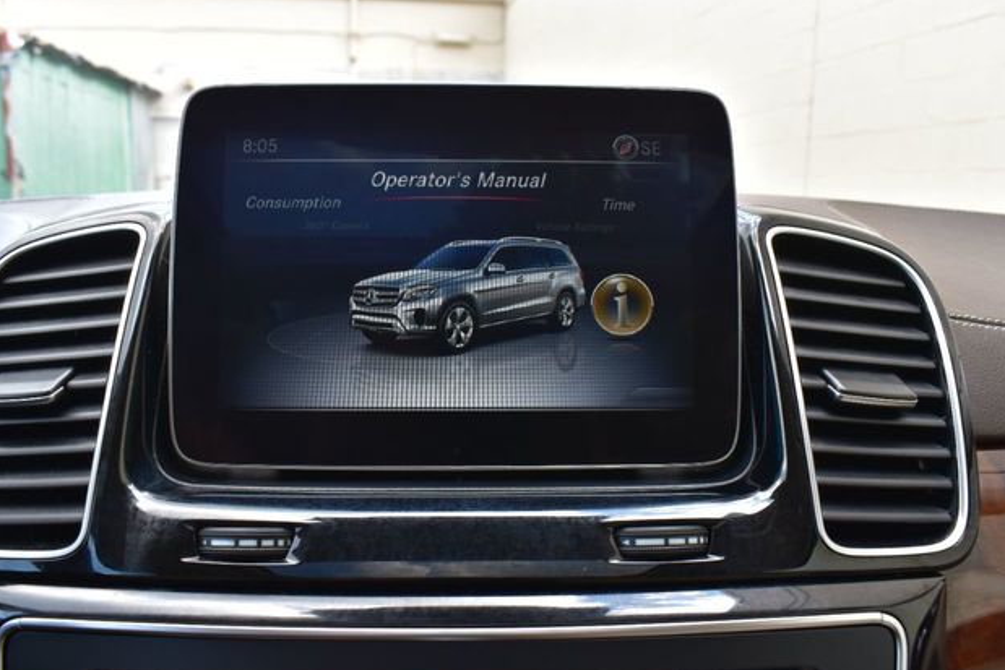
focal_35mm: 31
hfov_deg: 60.3
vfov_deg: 42.3
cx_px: 490
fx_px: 866
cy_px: 340
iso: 400
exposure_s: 1/100
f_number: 9
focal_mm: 20
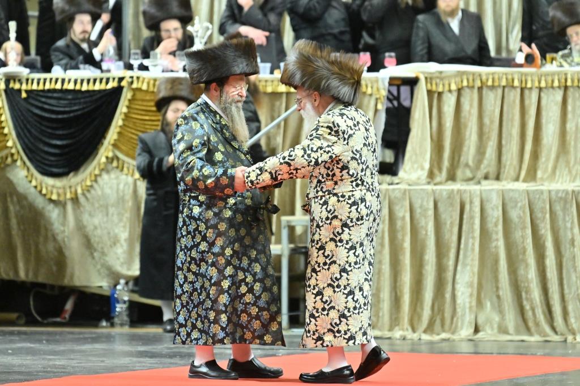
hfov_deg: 6.9
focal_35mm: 300
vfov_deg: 4.6
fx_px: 4832
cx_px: 290
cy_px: 193
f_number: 2.8
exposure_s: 1/200
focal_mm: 200
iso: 1600
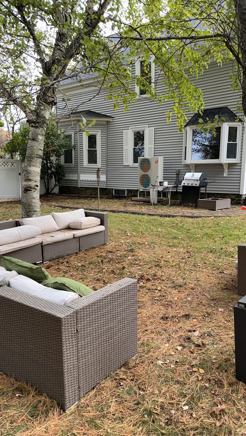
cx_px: 153
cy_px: 220
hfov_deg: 42.6
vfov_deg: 69.9
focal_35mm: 27
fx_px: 313
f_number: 1.78
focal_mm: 6.76
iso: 80
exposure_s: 1/159
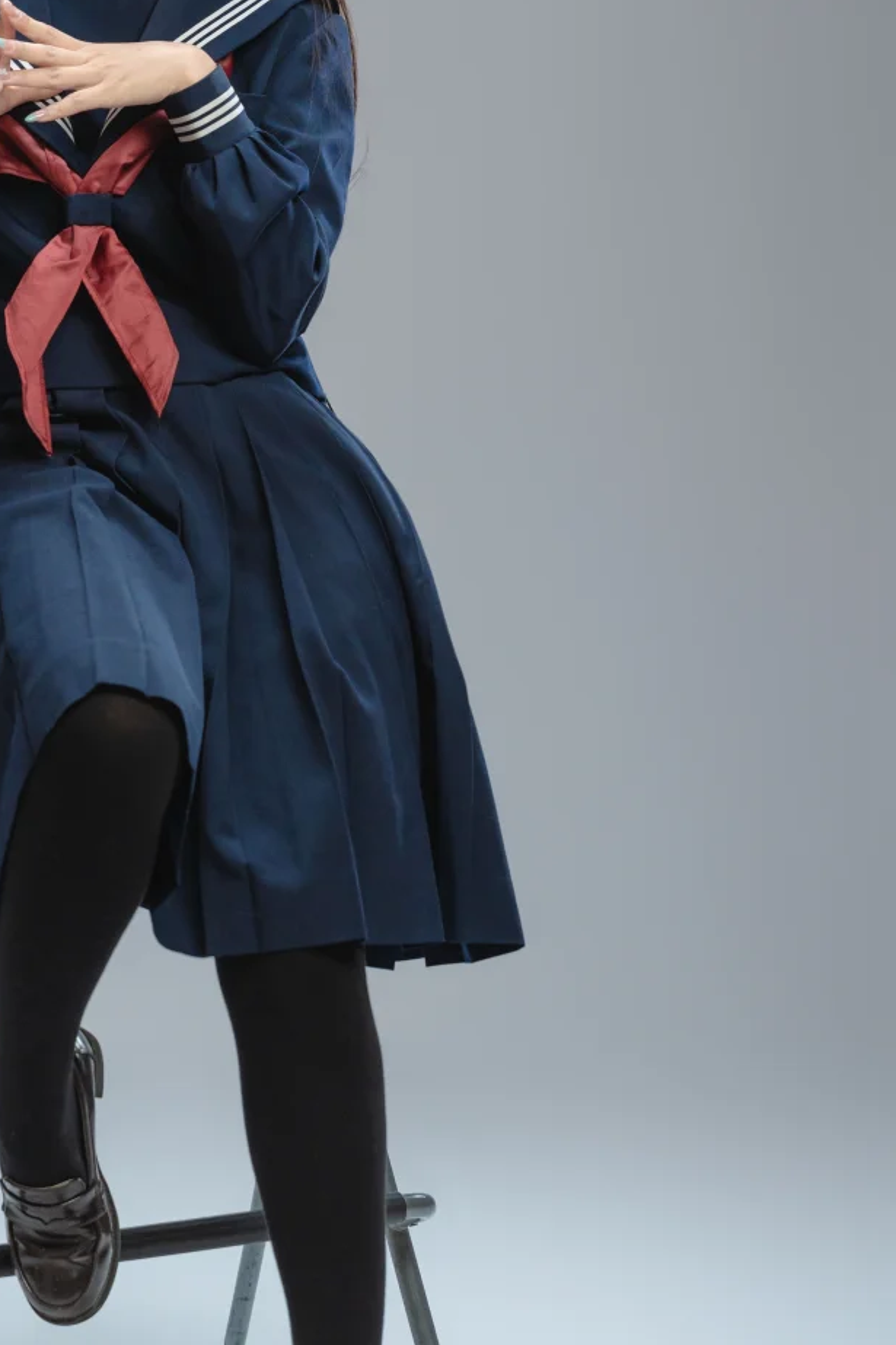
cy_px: 660
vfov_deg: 23.4
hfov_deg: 15.6
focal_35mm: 87
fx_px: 3244
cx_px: 127
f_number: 4
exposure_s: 1/160
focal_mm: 49.5
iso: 640
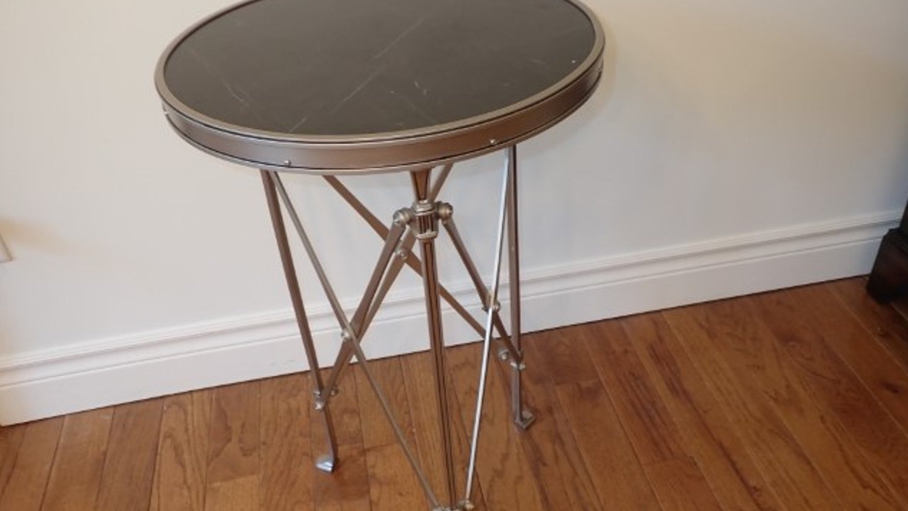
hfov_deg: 59.5
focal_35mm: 33
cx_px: 457
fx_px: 794
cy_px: 284
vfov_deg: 35.6
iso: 200
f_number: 2.3
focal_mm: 5.4
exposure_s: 1/30
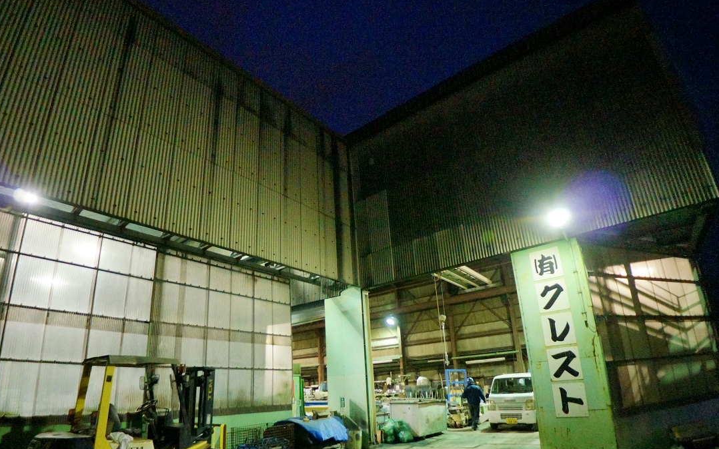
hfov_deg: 56.6
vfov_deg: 37.0
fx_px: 666
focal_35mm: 34
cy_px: 285
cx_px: 335
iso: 3200
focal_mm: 16
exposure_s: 1/25
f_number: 2.8
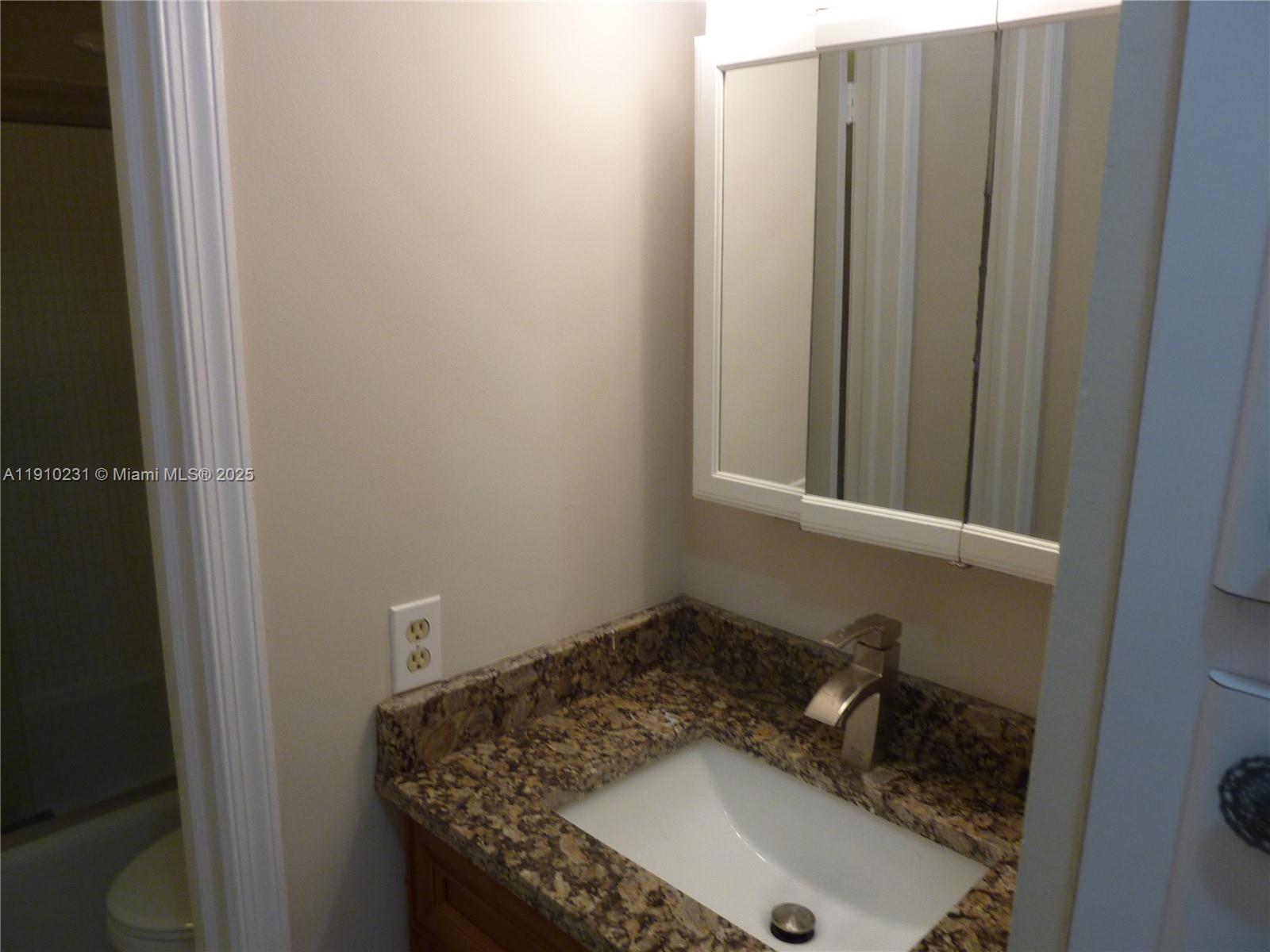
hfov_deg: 69.4
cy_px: 476
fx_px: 917
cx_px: 635
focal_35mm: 25
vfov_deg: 54.9
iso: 125
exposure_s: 1/30
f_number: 3.3
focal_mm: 4.1
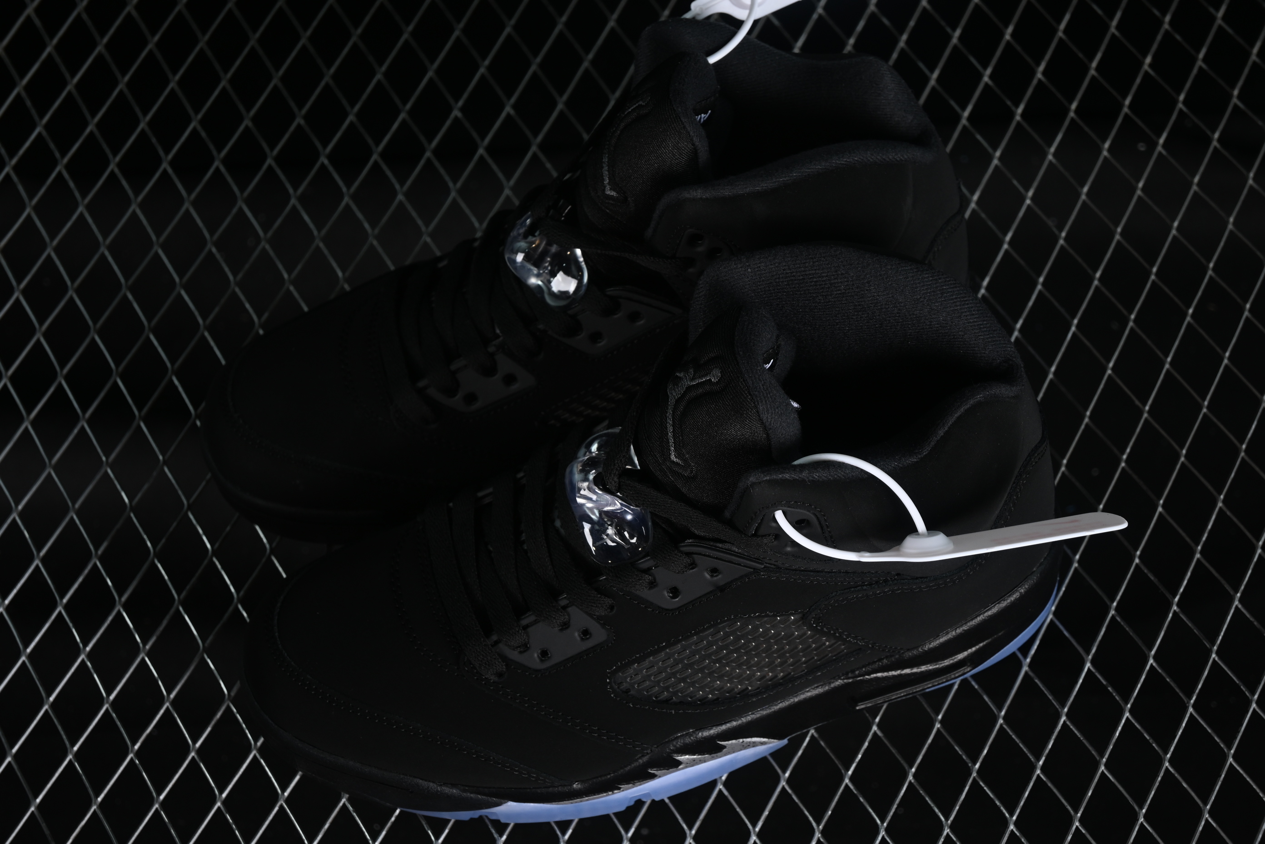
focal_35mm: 75
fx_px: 2635
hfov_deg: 27.0
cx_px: 632
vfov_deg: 18.2
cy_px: 422
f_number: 6.3
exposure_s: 1/40
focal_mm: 50
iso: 160
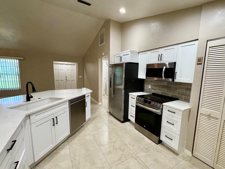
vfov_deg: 78.1
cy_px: 87
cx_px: 122
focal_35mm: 16
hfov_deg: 94.3
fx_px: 104
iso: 320
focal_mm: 2.22
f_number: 2.2
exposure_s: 1/60
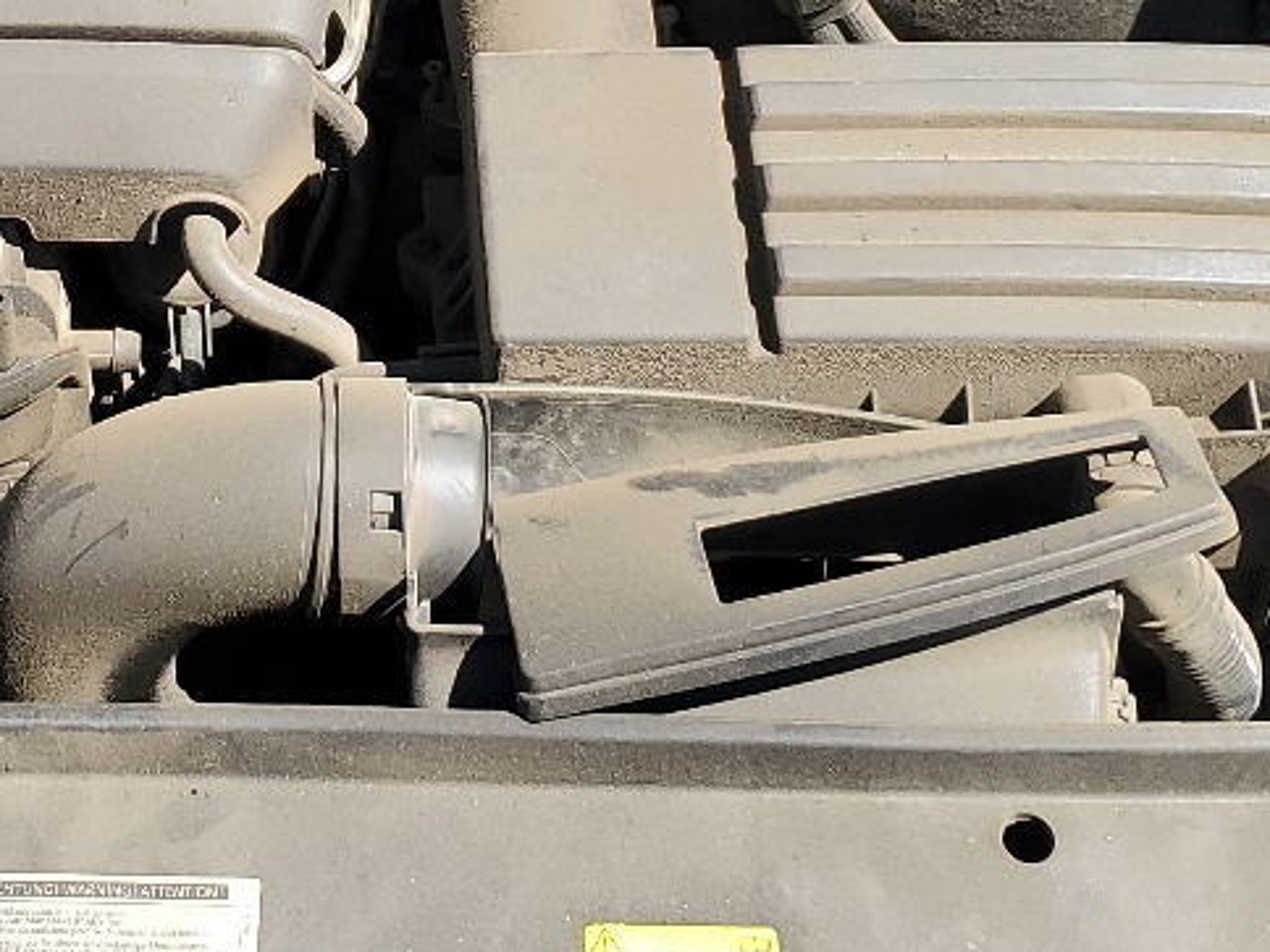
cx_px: 121
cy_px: 39
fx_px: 3155
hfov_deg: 22.2
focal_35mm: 86
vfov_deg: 16.9
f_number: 1.5
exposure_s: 1/1111
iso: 50
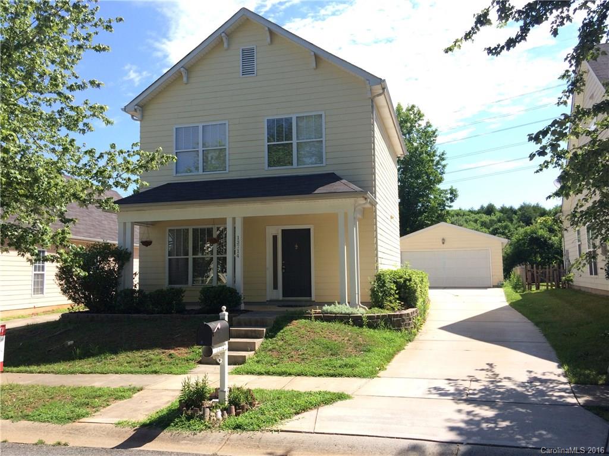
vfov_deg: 48.2
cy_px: 228
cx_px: 304
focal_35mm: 29
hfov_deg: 61.7
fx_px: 510
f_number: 2.2
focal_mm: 4.15
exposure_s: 1/1080
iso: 32
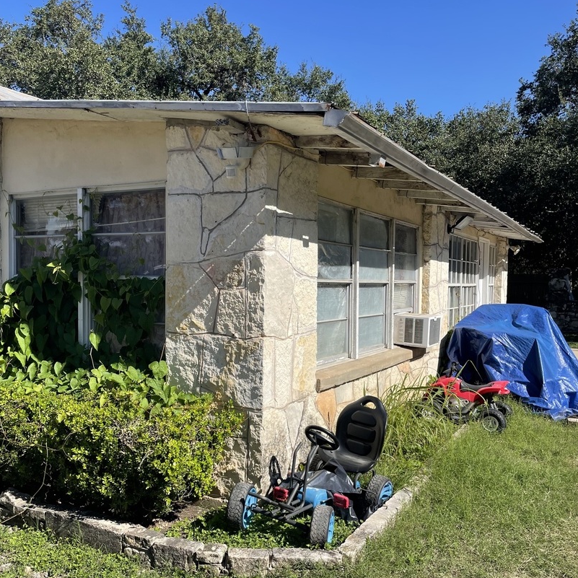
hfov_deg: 52.5
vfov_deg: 52.5
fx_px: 586
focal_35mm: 31
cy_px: 312
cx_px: 291
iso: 32
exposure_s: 1/2882
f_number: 1.6
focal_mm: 4.2
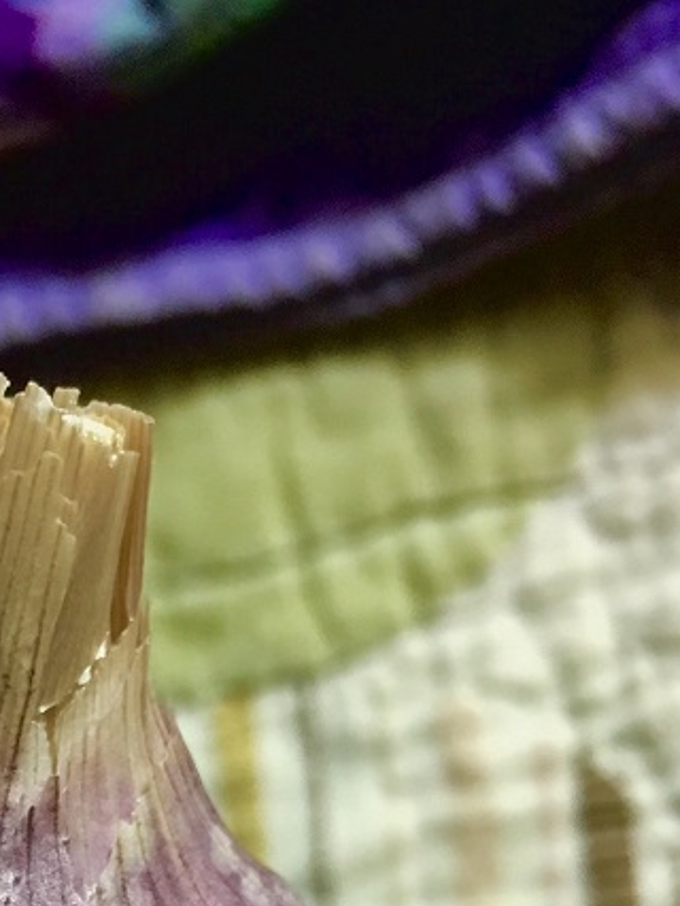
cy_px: 1029
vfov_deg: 26.1
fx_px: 1779
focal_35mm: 68
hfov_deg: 20.6
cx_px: -79
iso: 125
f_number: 2.2
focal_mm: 4.15
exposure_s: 1/30
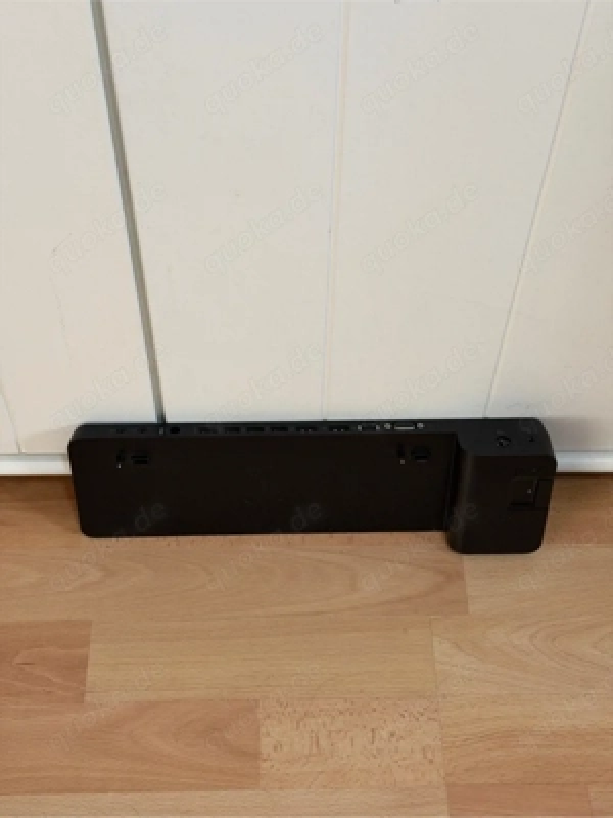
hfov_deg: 30.3
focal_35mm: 48
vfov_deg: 39.7
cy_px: 409
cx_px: 306
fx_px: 1133
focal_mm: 6.76
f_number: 1.78
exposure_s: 1/60
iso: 250
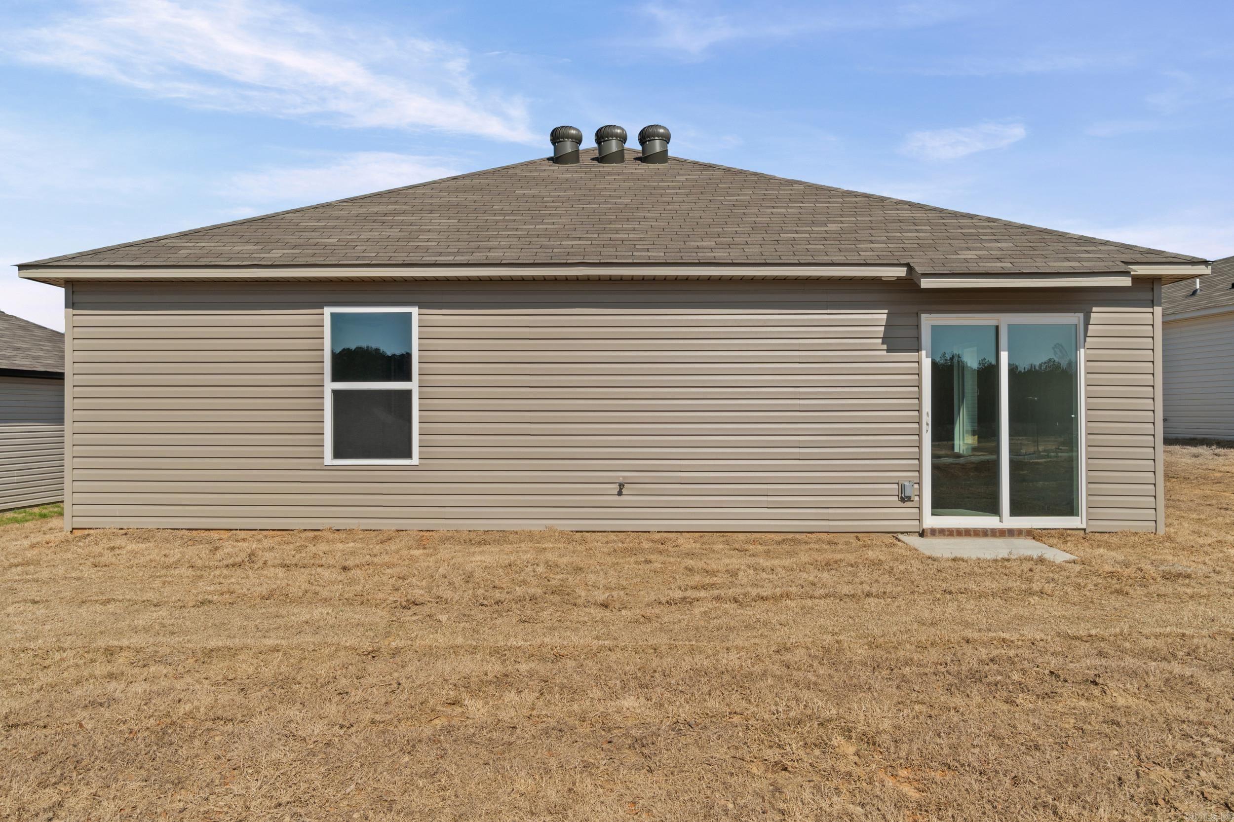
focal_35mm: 26
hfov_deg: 70.4
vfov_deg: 50.4
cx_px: 617
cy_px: 411
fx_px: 874
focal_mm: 17
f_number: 9
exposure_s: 1/250
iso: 250
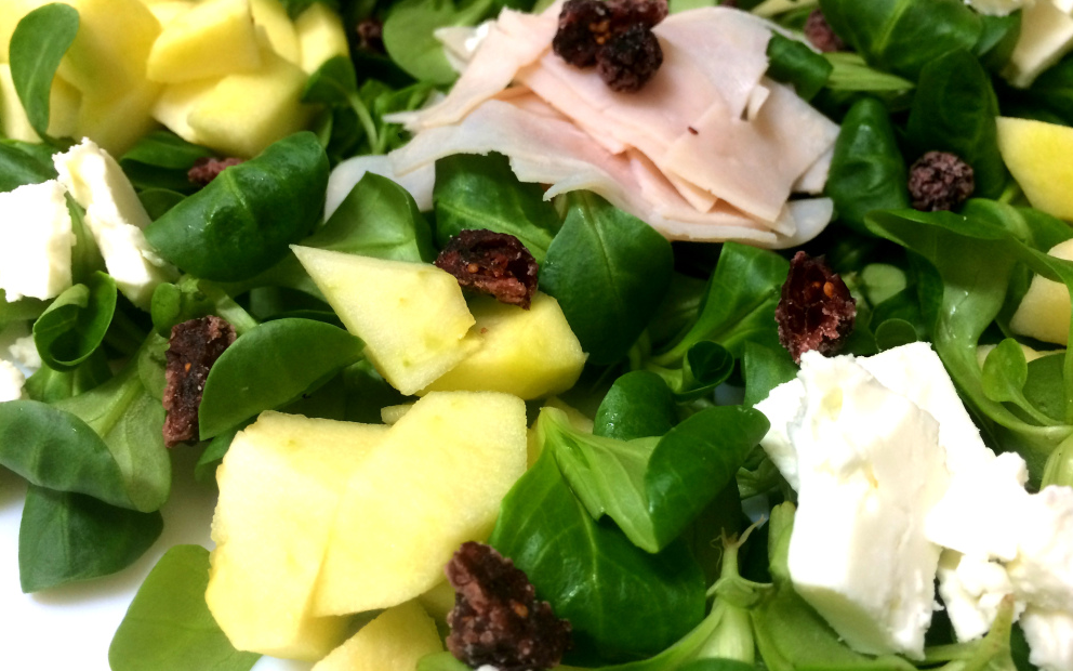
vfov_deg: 40.5
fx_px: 907
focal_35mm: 31
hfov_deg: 61.2
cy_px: 282
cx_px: 538
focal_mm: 4.15
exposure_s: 1/33
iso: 100
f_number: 2.2
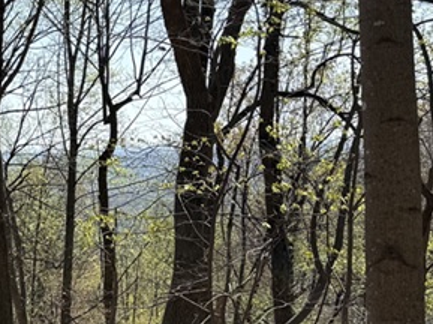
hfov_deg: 18.2
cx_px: -237
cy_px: 177
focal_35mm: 95
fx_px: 1187
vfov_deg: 15.5
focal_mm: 6.76
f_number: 1.78
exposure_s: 1/2907
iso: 80
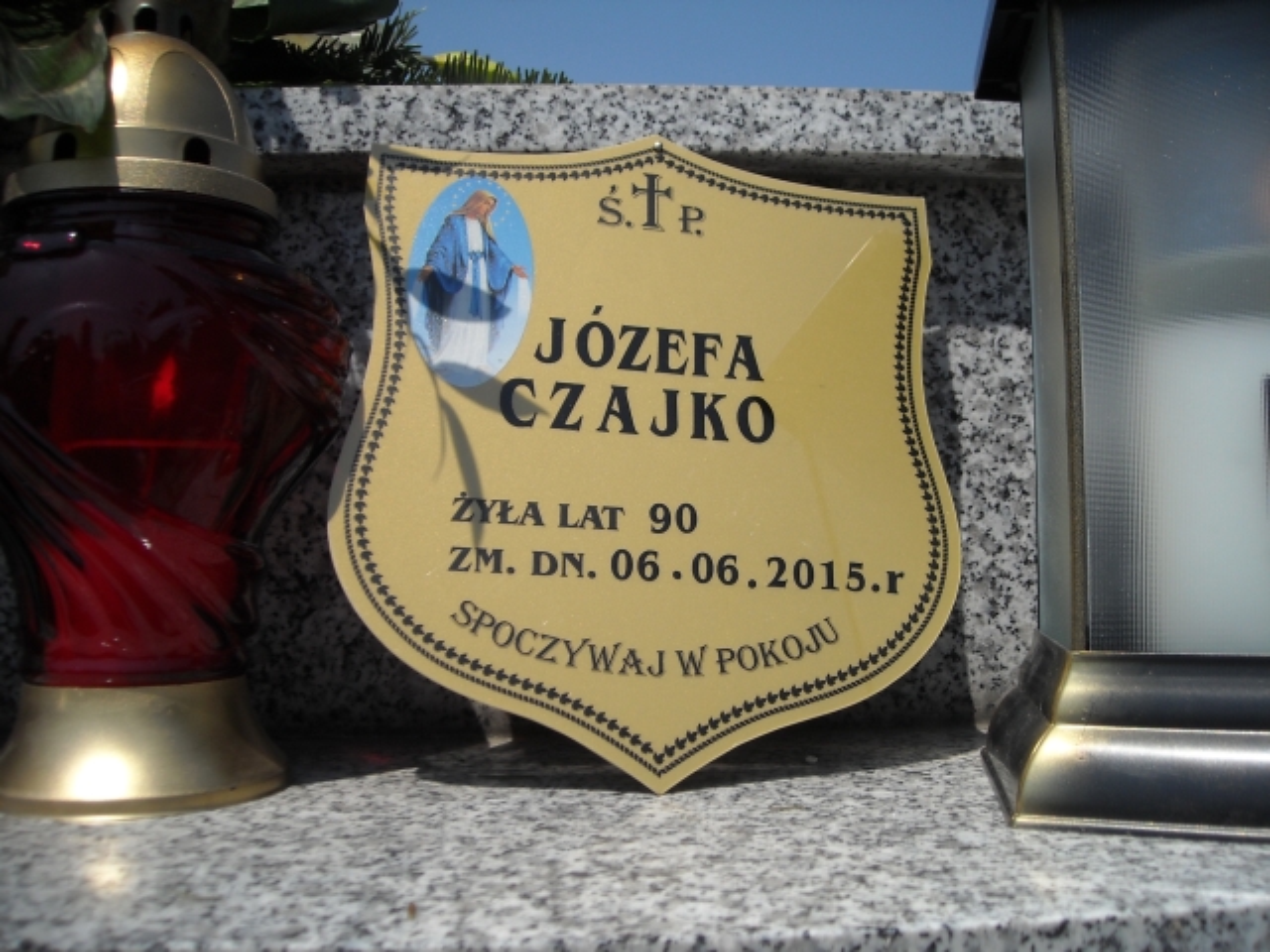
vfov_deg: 40.7
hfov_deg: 52.6
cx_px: 635
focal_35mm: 35
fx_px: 1284
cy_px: 476
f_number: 5.6
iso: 64
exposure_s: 1/478
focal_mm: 5.7
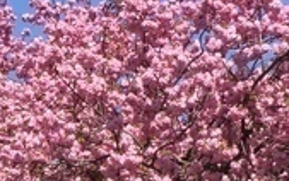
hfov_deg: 10.9
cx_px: -139
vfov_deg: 6.9
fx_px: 1466
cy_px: 311
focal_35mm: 186
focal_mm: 4.15
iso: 32
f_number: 2.2
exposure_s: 1/1199
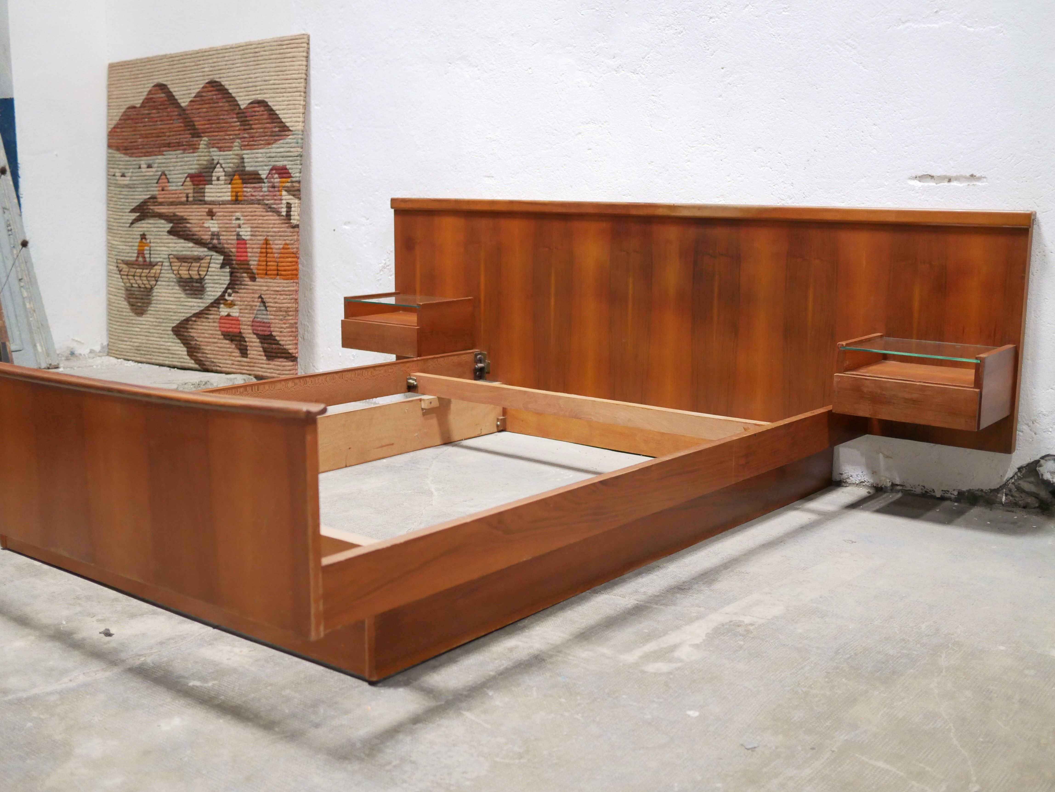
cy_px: 396
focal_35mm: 40
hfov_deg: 46.8
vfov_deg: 36.0
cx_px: 528
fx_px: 1220
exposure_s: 1/60
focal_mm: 20
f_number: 1.7
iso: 1600
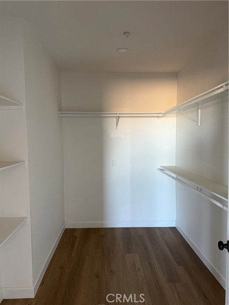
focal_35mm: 24
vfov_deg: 71.6
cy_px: 152
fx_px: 212
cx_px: 114
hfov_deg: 56.8
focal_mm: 6.76
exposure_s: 1/60
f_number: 1.78
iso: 320
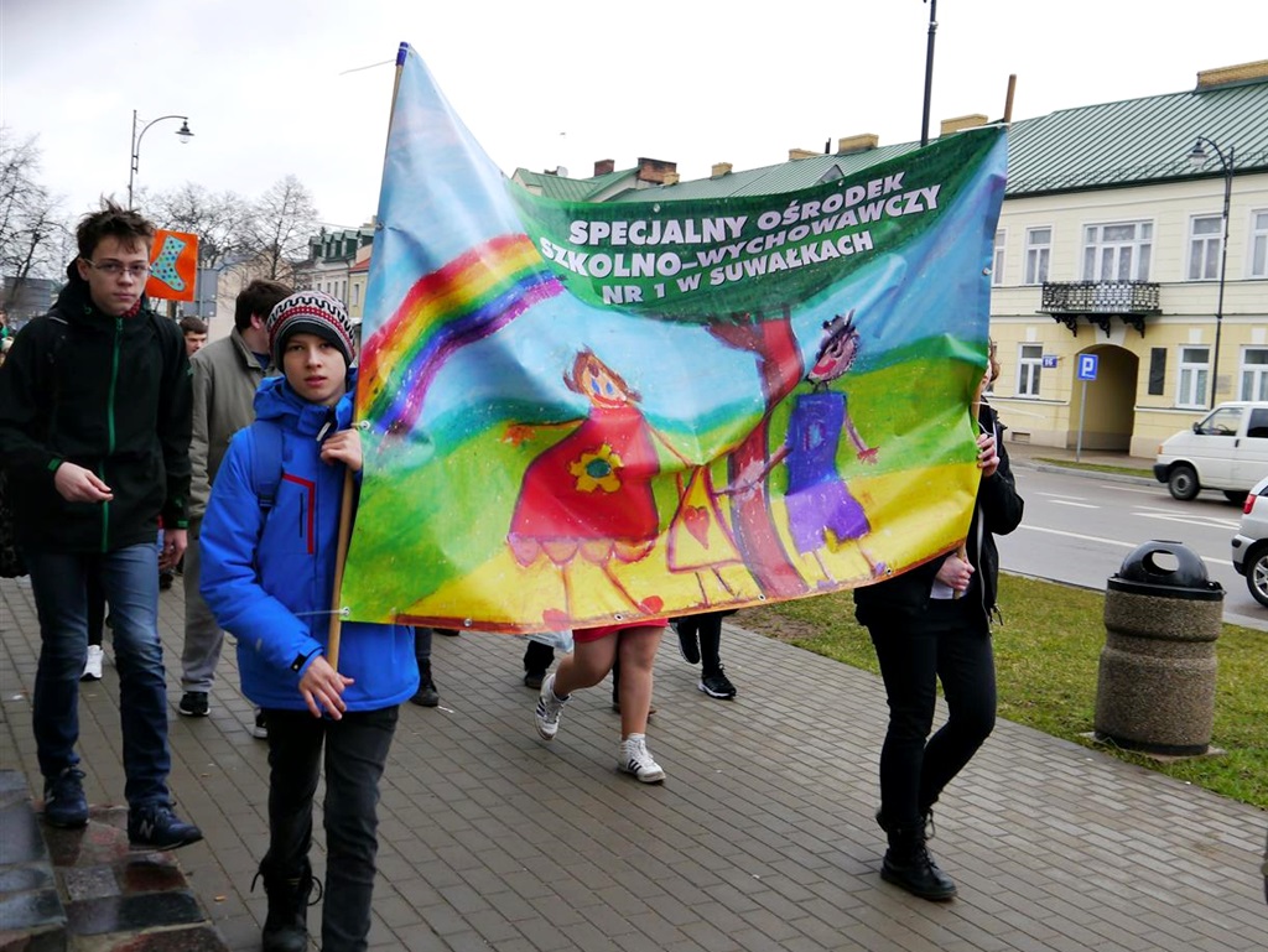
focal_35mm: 32
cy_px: 476
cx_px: 634
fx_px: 1173
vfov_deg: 44.2
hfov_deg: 56.8
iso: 160
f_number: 5
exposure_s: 1/200
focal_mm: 16
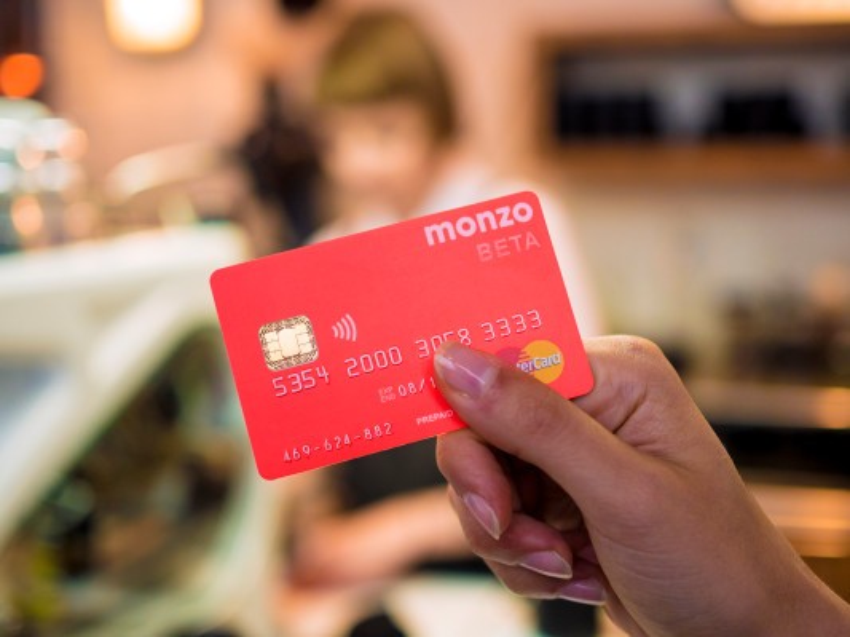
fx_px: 1227
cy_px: 318
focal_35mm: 50
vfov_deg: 29.1
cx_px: 425
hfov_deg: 38.2
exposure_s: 1/200
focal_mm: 25
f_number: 1.8
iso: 800
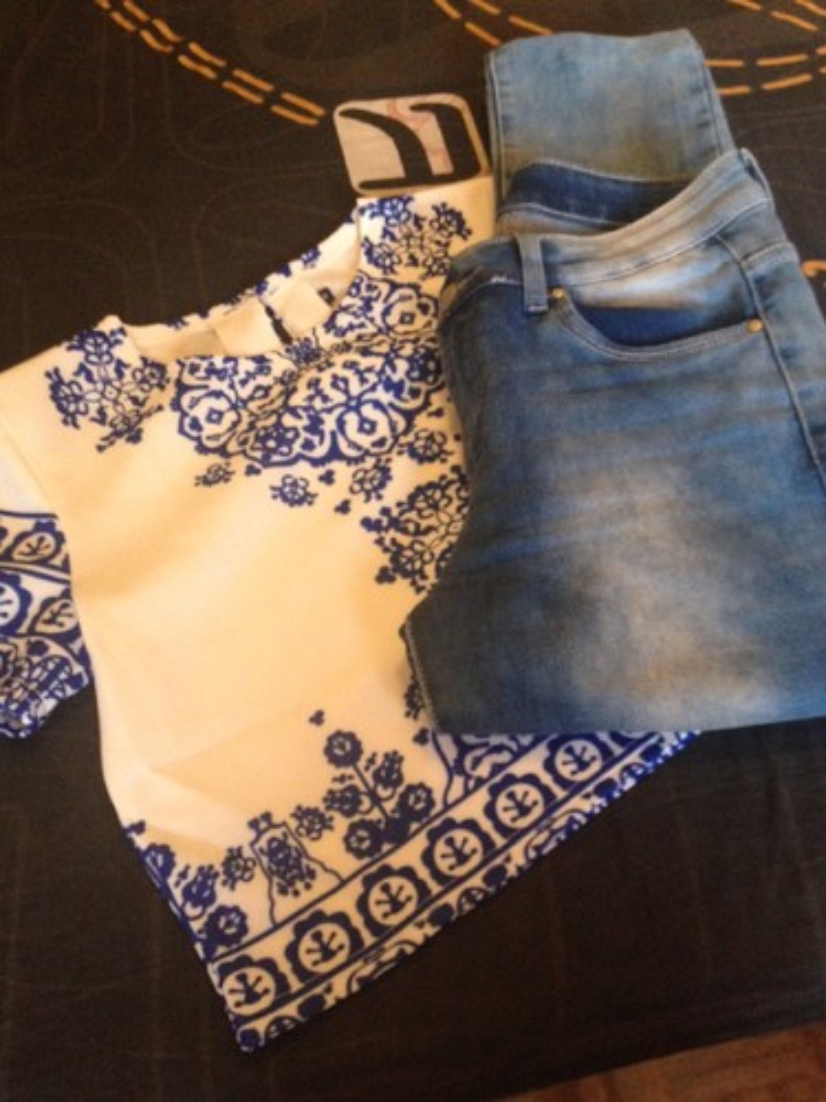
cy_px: 551
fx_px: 1114
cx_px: 413
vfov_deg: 52.6
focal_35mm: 35
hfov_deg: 40.7
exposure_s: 1/17
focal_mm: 4.28
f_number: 2.4
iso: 320
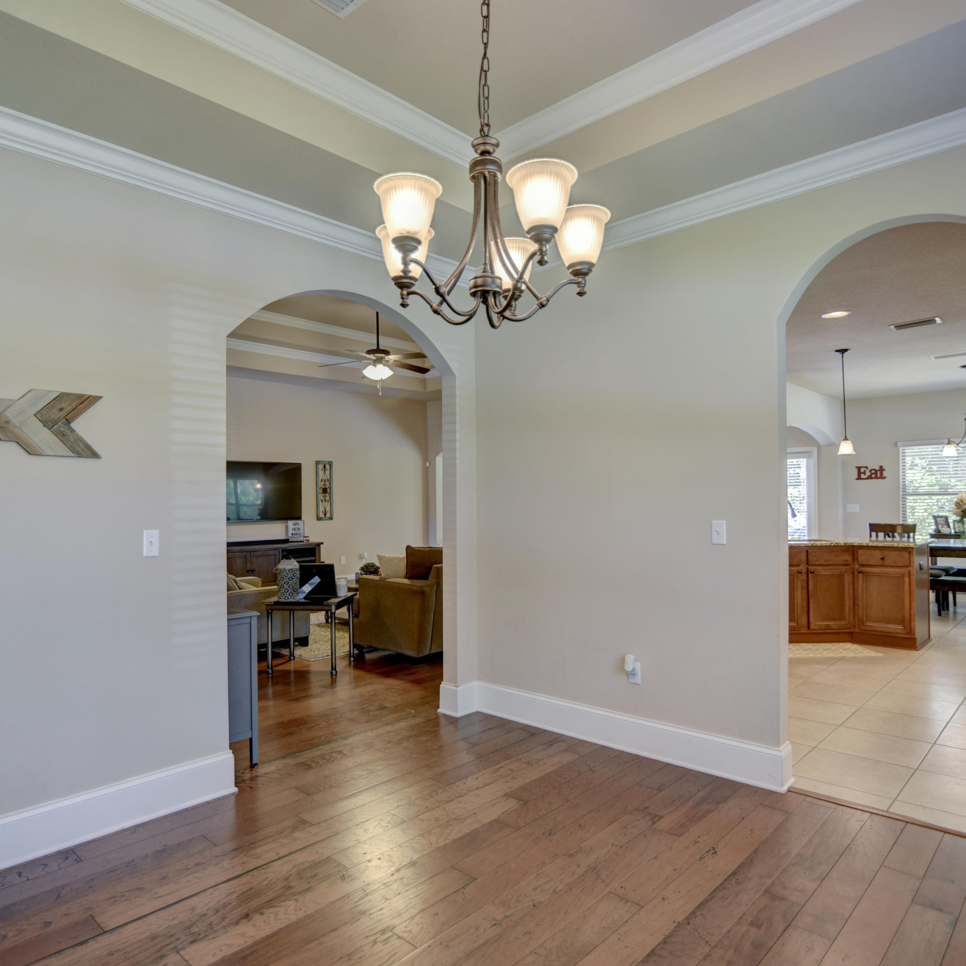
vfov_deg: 72.1
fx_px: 663
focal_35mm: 21
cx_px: 457
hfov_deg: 72.1
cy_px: 492
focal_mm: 16
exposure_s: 1/15
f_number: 2.8
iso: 200
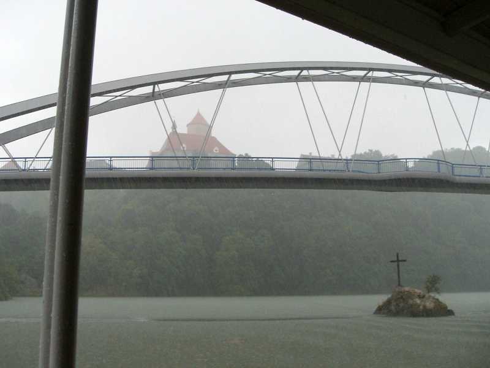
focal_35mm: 38
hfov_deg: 49.0
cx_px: 245
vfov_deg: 37.7
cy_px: 184
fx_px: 538
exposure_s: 1/80
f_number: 3.1
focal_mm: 6.3
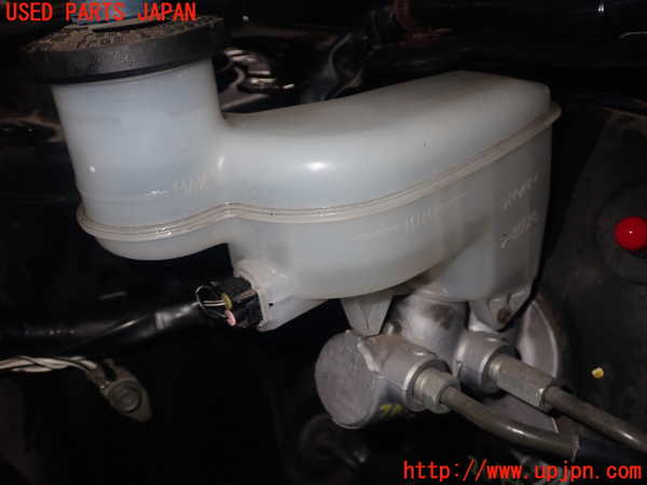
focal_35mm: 41
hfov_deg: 45.8
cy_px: 242
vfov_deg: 35.1
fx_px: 766
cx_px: 324
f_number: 8
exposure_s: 1/40
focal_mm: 7.31
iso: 320
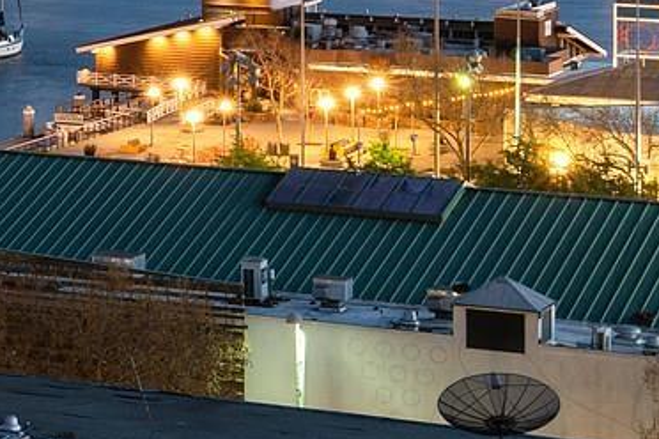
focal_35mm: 187
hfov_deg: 9.8
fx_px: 3423
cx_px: -886
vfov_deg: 7.2
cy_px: -272
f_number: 9
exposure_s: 5
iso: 200
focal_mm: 34
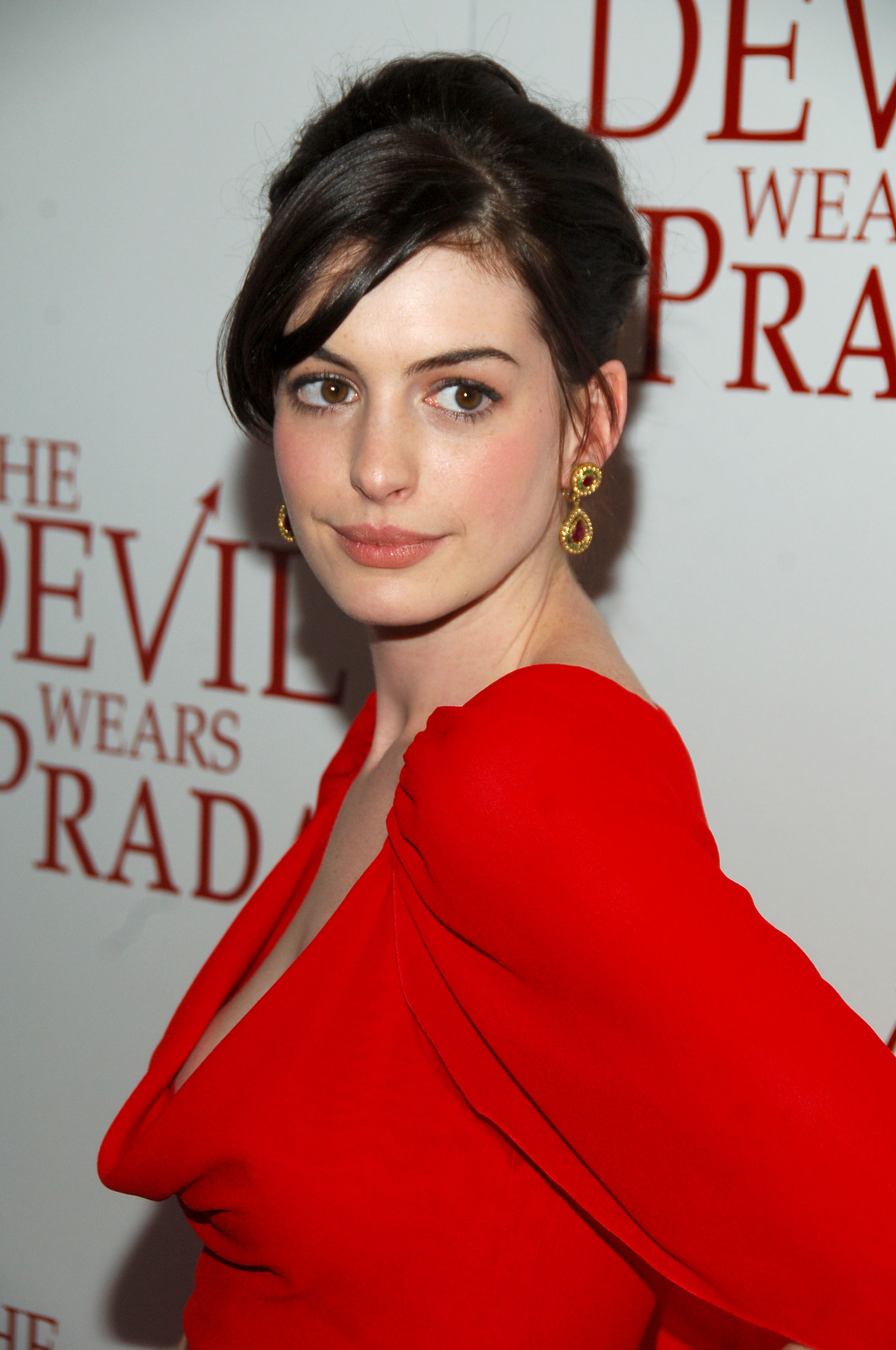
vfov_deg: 15.2
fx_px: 5052
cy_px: 675
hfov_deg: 10.1
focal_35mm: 135
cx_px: 448
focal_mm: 90
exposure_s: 1/125
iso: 320
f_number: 7.1
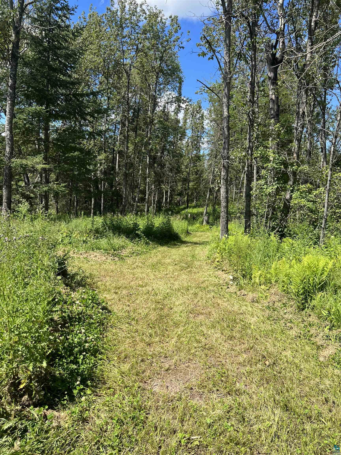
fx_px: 341
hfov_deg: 53.1
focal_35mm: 26
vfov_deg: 67.3
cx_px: 170
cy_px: 228
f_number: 1.5
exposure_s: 1/2353
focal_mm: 5.7
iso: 50
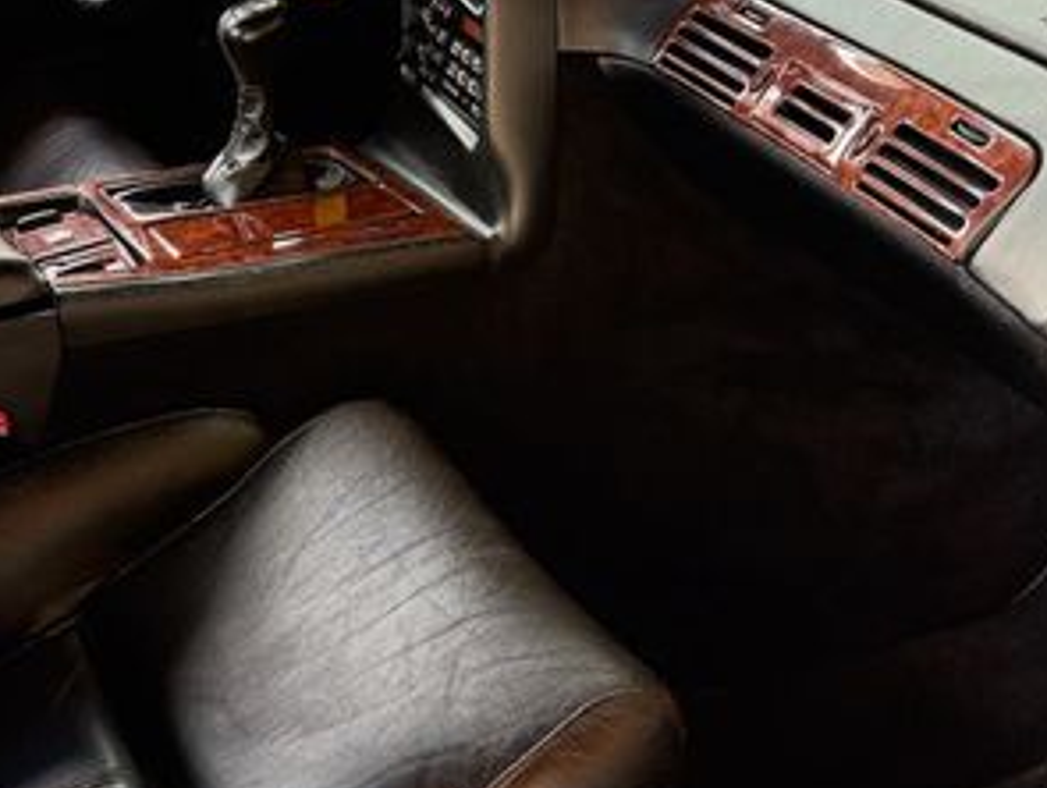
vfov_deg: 28.0
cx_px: 330
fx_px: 1575
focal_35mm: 52
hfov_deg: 36.3
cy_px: 330
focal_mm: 6.76
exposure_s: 1/126
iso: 200
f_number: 1.78
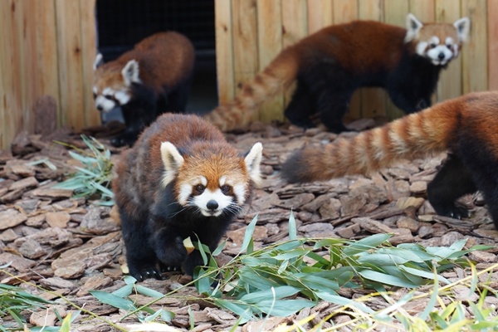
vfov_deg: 13.0
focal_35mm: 105
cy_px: 166
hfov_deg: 19.5
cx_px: 249
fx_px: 1452
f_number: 4
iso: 500
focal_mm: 70
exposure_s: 1/160
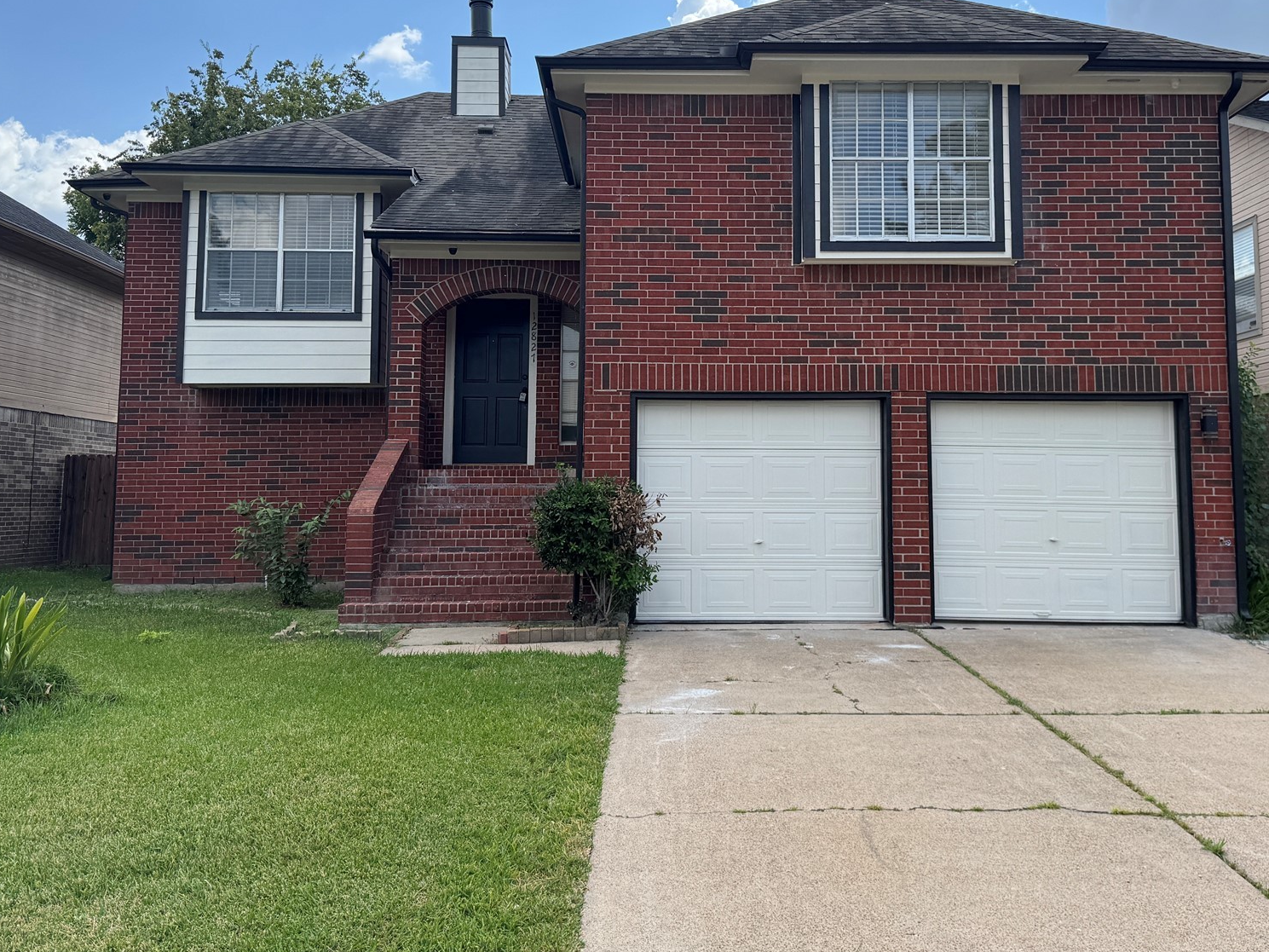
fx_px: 1210
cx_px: 684
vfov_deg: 42.7
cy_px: 372
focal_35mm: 33
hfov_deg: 55.3
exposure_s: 1/4310
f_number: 1.78
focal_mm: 6.76
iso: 80
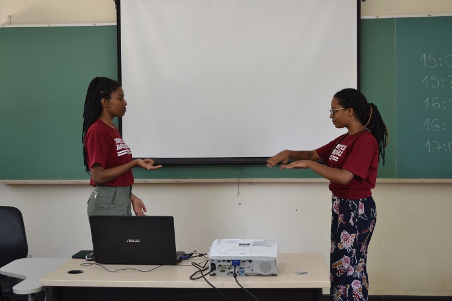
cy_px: 150
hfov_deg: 36.9
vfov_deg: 25.1
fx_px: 678
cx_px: 226
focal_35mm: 54
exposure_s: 1/30
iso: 400
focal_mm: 36
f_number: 4.8
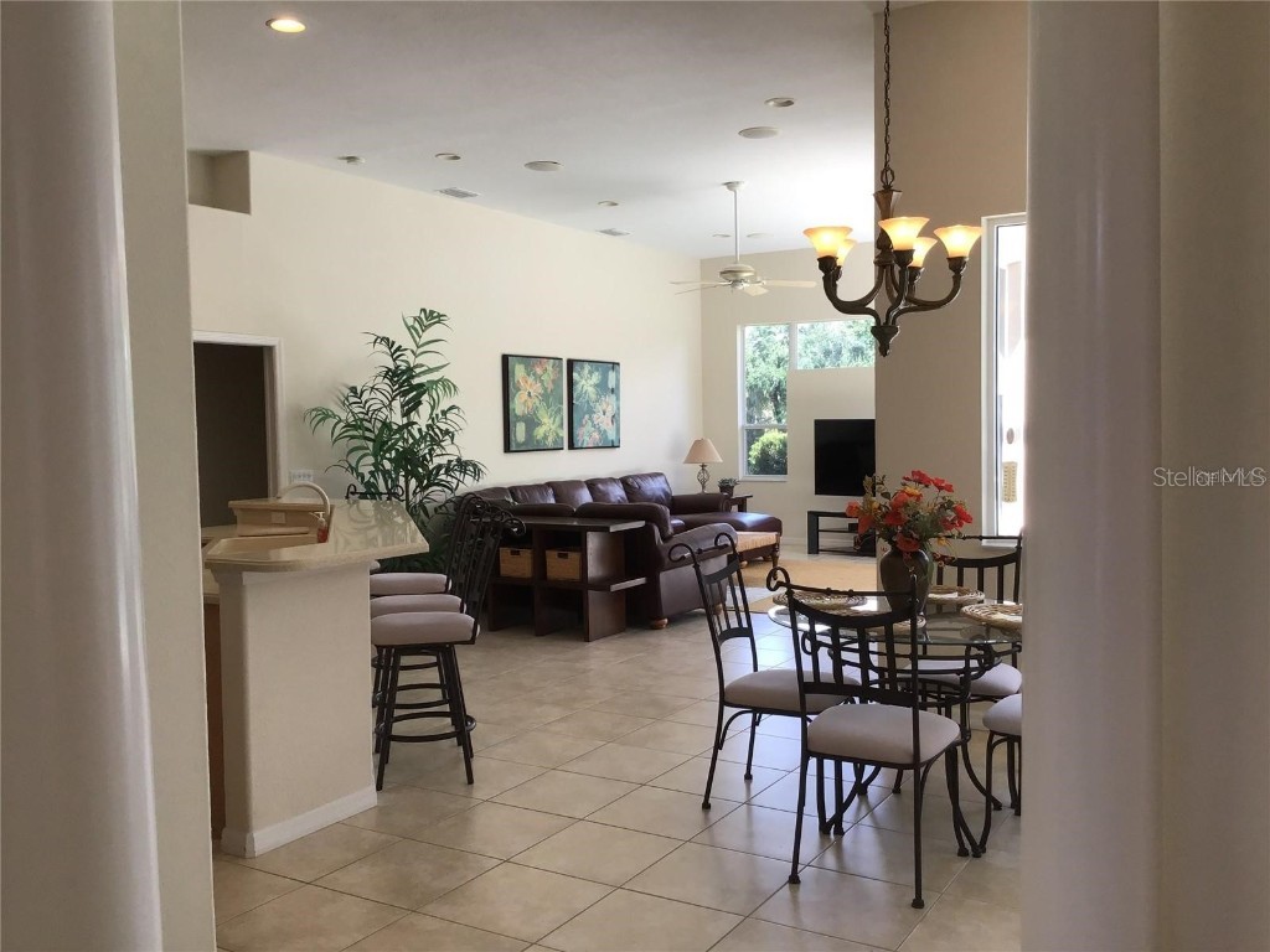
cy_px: 476
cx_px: 635
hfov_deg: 58.4
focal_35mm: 31
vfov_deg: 45.4
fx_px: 1137
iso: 32
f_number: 2.4
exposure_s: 1/120
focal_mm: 3.3
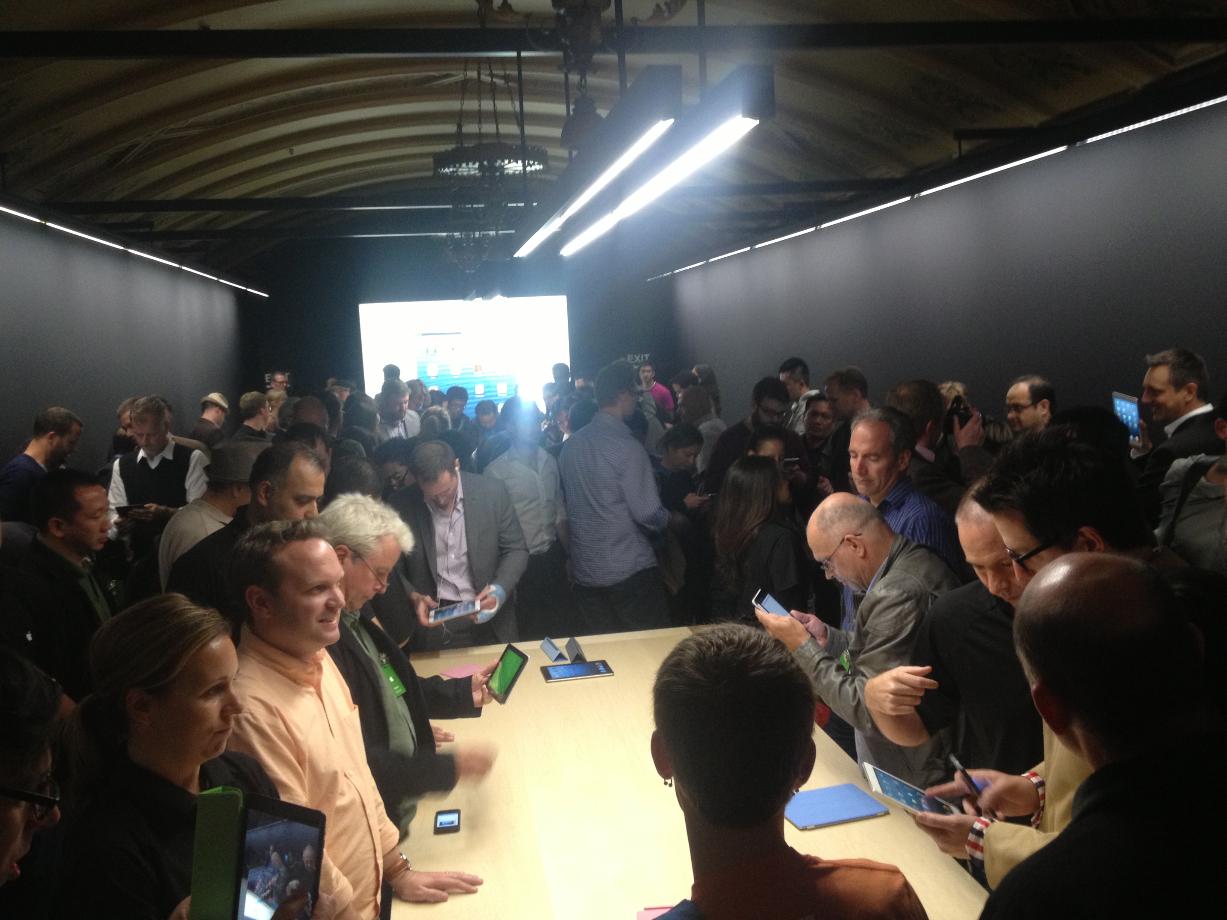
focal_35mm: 35
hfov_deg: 52.6
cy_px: 460
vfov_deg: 40.7
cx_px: 614
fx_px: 1241
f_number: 2.4
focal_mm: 4.28
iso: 160
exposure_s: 1/20
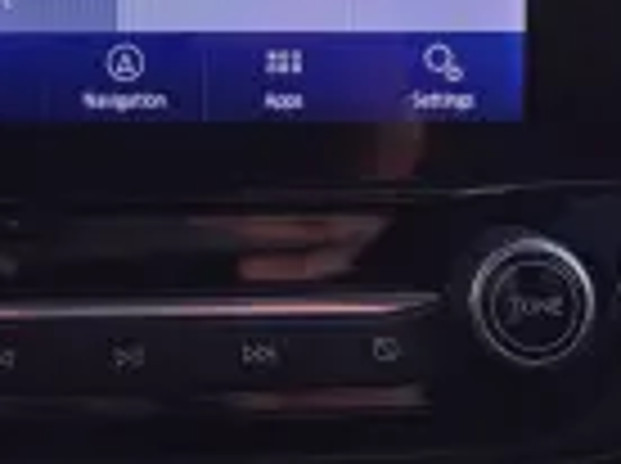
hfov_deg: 27.8
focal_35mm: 68
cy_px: -27
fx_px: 1218
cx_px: 90
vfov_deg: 20.7
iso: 50
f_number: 1.6
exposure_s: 1/397
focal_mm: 5.96
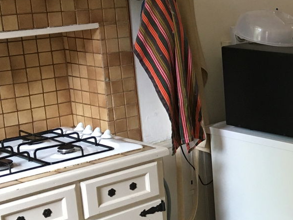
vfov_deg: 18.7
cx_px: 373
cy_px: 121
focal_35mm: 79
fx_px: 669
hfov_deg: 22.3
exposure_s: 1/33
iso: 160
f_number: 2.2
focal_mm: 4.15
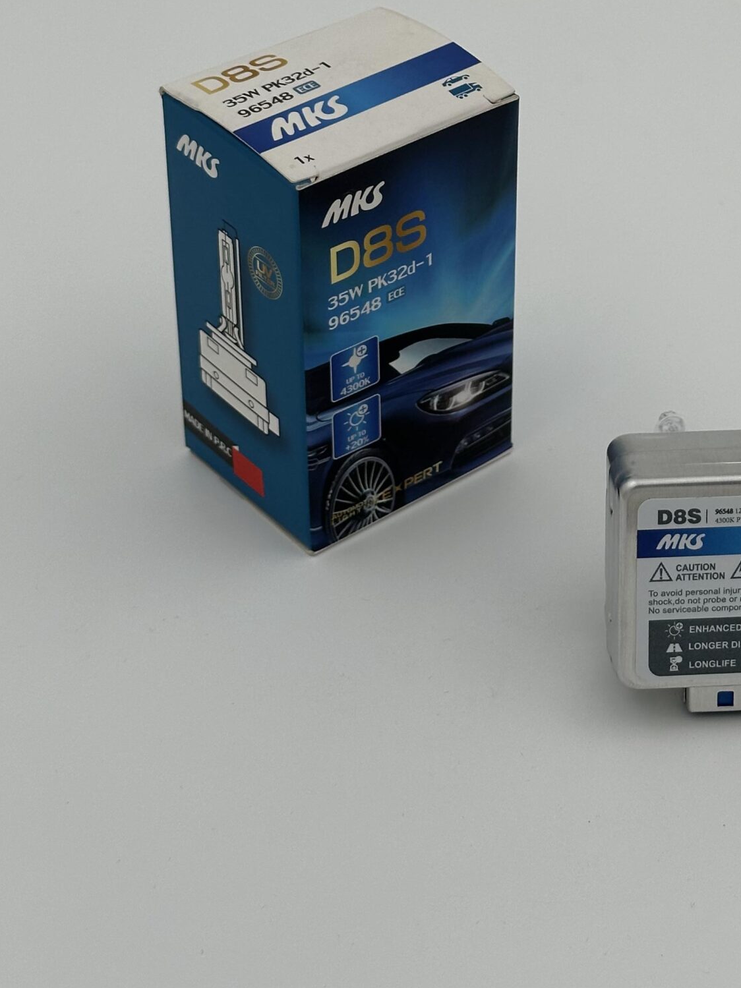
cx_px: 544
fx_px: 2341
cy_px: 177
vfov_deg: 23.4
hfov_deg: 17.9
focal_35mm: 82
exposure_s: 1/1050
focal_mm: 6.86
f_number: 1.78
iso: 64
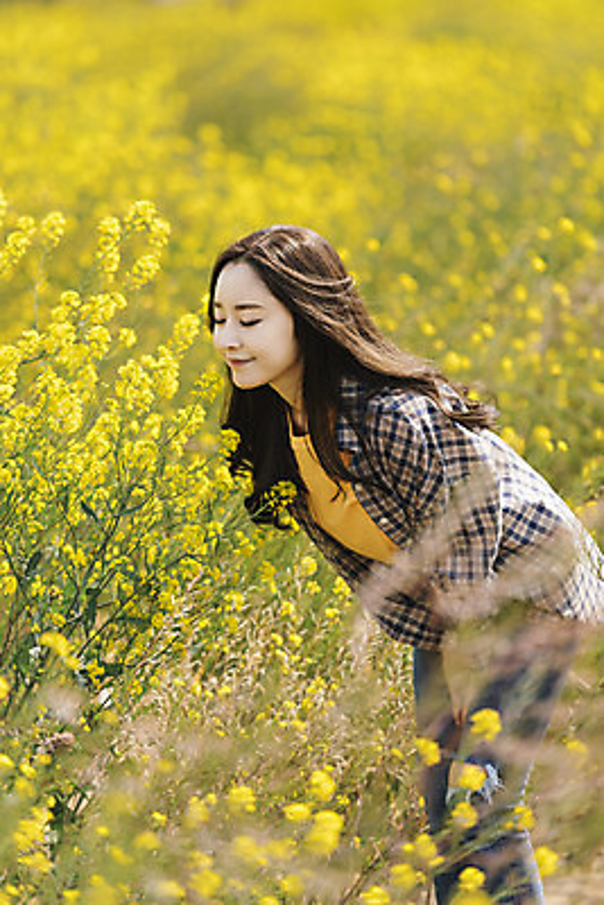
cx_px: 302
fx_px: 4400
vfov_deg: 11.7
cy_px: 452
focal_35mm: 175
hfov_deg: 7.9
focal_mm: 175
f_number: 2.8
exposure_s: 1/1250
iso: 100
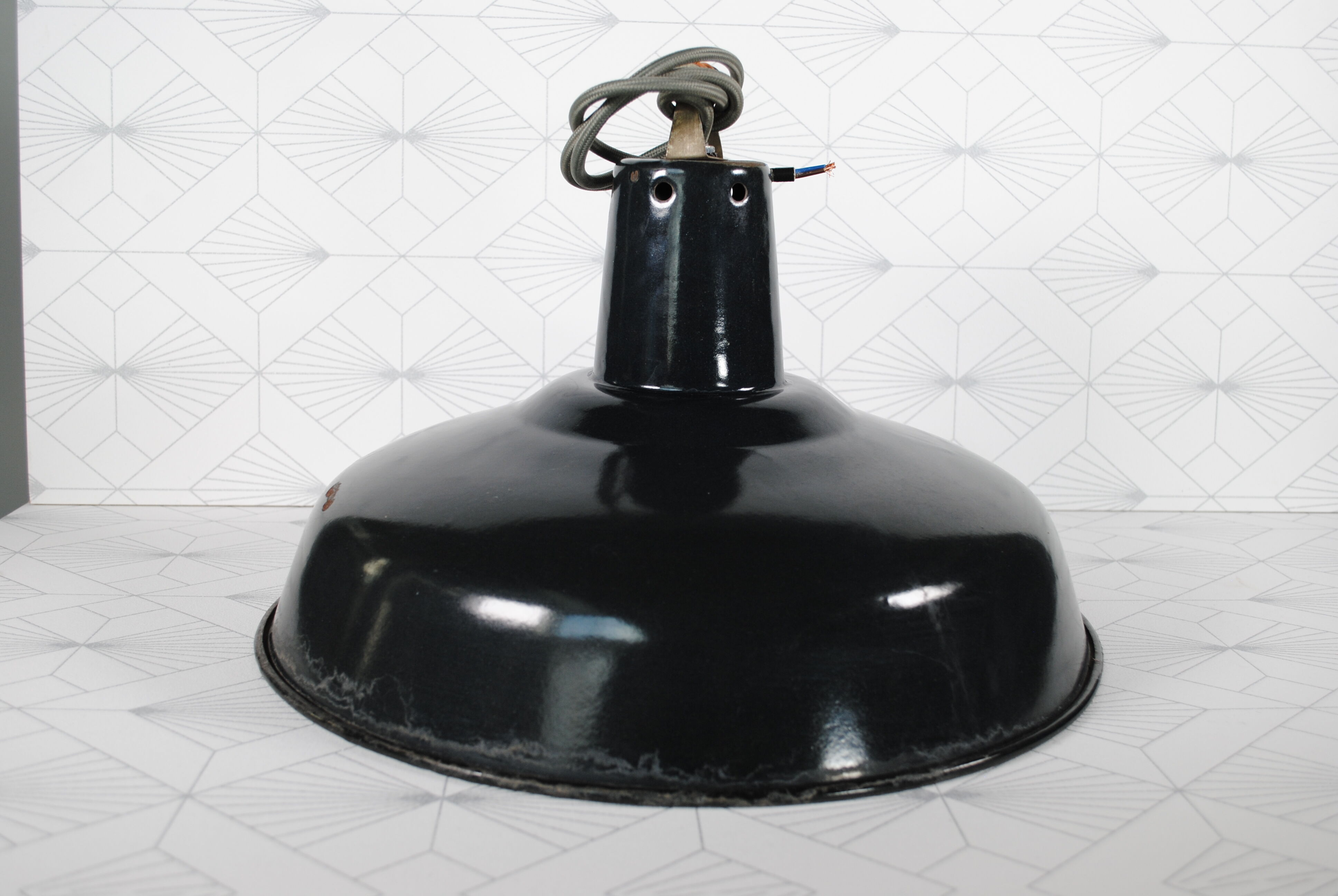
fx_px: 1340
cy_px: 448
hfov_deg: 53.1
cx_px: 669
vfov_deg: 37.0
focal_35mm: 36
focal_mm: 24
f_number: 5.6
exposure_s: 1/125
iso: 200
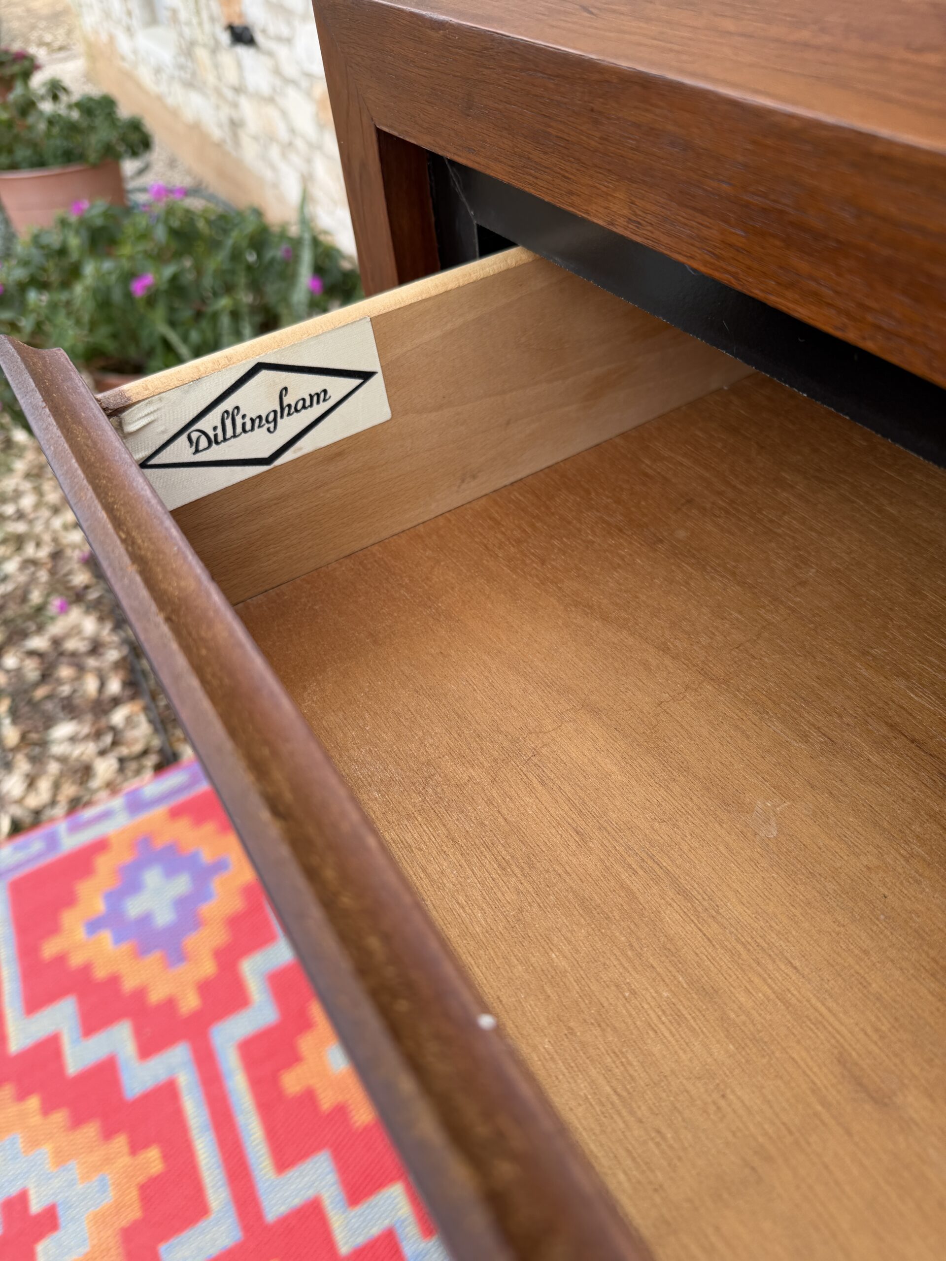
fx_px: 875
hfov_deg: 56.8
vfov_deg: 71.6
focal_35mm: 24
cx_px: 473
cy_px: 630
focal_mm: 6.76
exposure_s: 1/405
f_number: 1.78
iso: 80
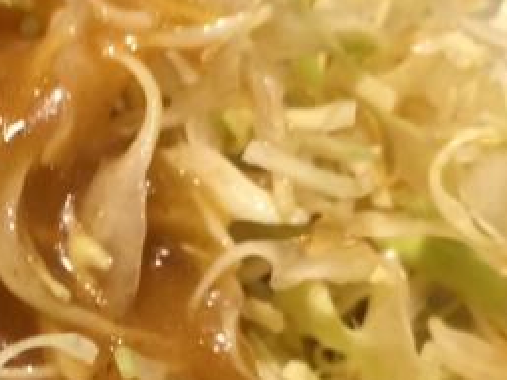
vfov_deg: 12.5
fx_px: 1699
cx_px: -81
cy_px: 424
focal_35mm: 116
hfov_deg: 16.4
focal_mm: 4.15
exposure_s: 1/60
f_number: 2.2
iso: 32
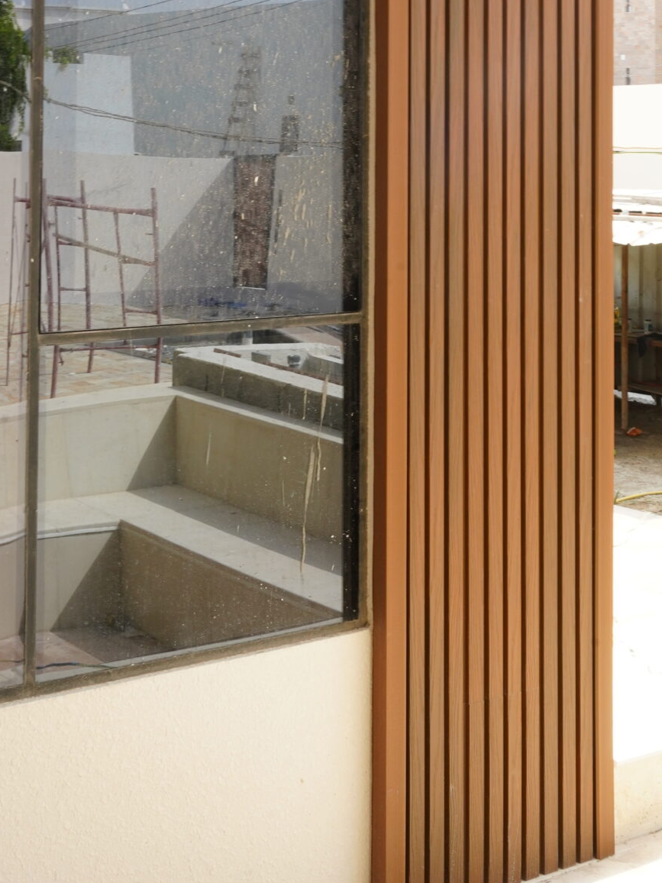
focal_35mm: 67
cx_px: 489
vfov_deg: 27.9
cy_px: 71
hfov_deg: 21.9
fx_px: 1699
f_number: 20
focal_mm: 31.3
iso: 500
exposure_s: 1/50
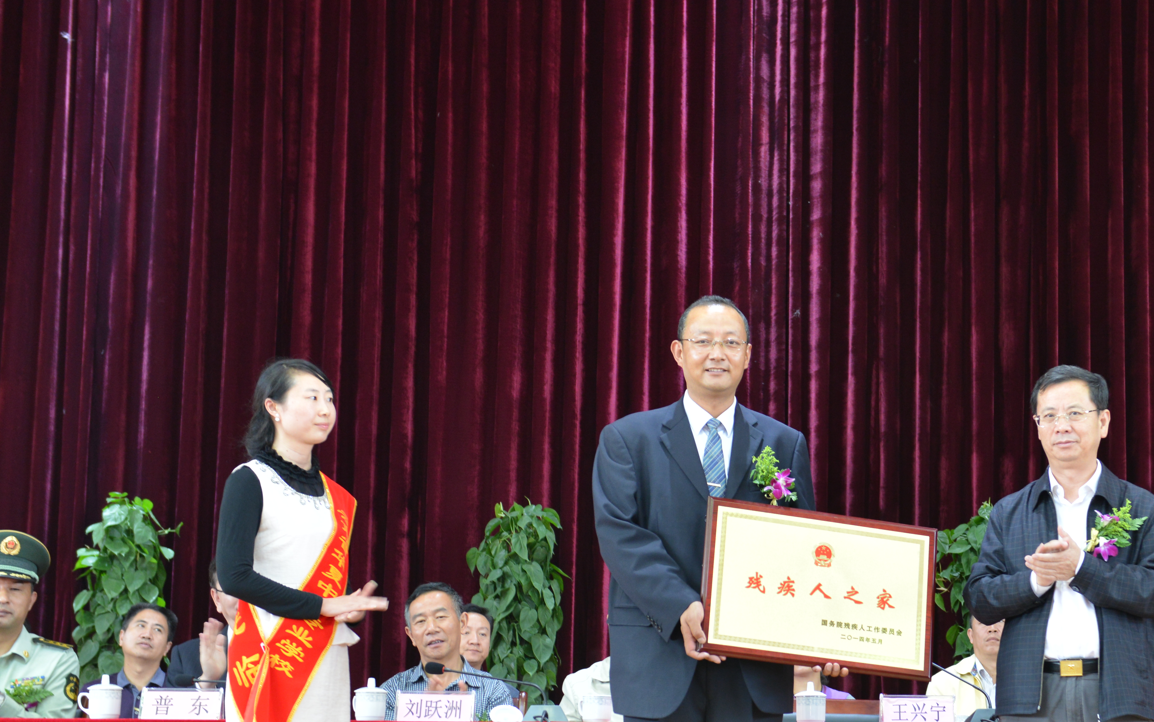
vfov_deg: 18.3
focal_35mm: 71
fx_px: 2233
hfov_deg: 28.6
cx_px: 849
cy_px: 499
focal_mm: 40
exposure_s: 1/40
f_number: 3.5
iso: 800
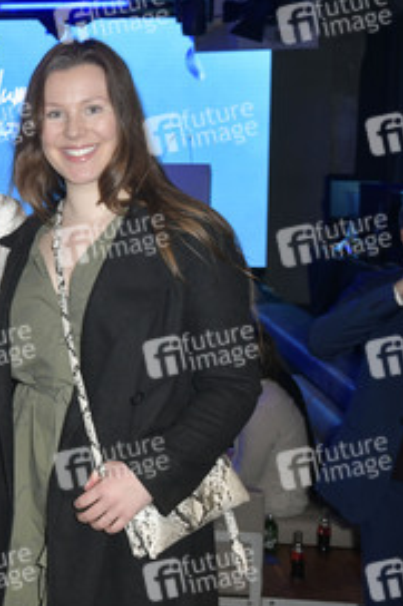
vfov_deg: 34.5
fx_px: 975
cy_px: 296
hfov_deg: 21.6
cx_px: -81
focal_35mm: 58
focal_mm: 35
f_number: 6.3
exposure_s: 1/200
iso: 2000
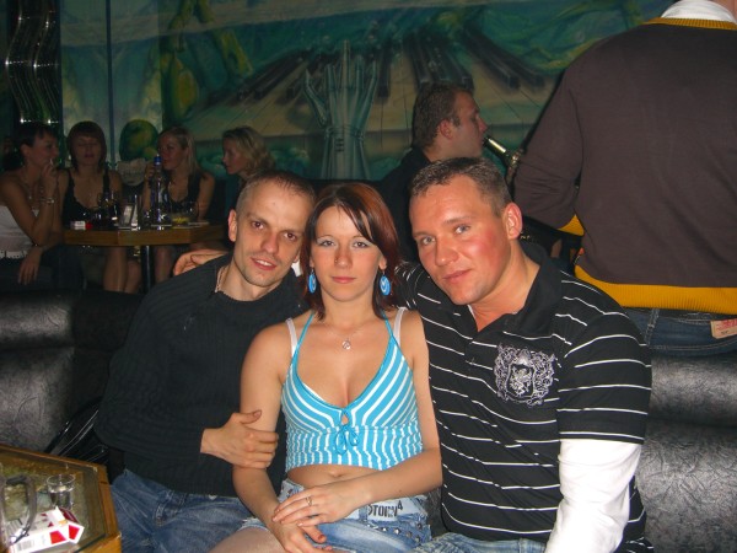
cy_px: 276
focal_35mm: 38
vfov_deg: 37.7
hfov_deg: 49.0
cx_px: 368
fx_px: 809
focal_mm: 7.9
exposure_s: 1/60
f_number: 2.8
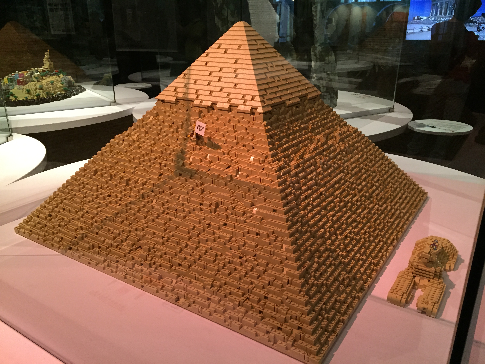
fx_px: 406
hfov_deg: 61.7
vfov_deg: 48.2
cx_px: 242
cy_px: 182
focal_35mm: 29
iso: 250
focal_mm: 4.15
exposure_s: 1/30
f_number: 2.2
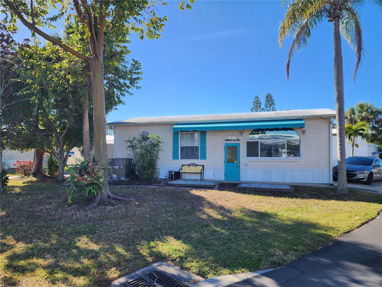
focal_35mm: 23
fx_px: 254
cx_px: 191
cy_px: 144
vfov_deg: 58.9
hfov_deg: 73.9
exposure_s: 1/628
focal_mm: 6.4
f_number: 1.8
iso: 12
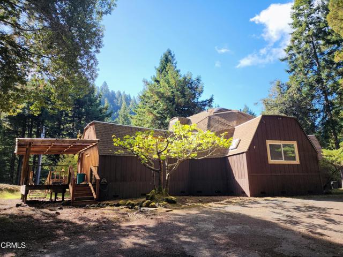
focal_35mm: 23
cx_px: 172
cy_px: 128
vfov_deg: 58.9
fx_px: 228
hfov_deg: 73.9
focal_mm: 6.4
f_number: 1.8
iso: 12
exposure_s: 1/295
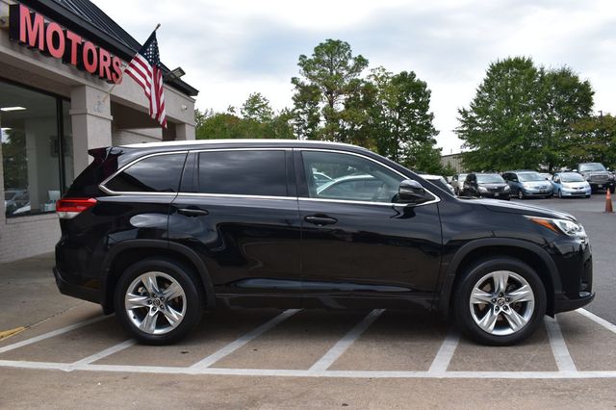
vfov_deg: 43.6
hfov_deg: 62.0
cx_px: 308
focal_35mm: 30
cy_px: 205
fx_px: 513
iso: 400
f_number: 10
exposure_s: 1/250
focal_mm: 20
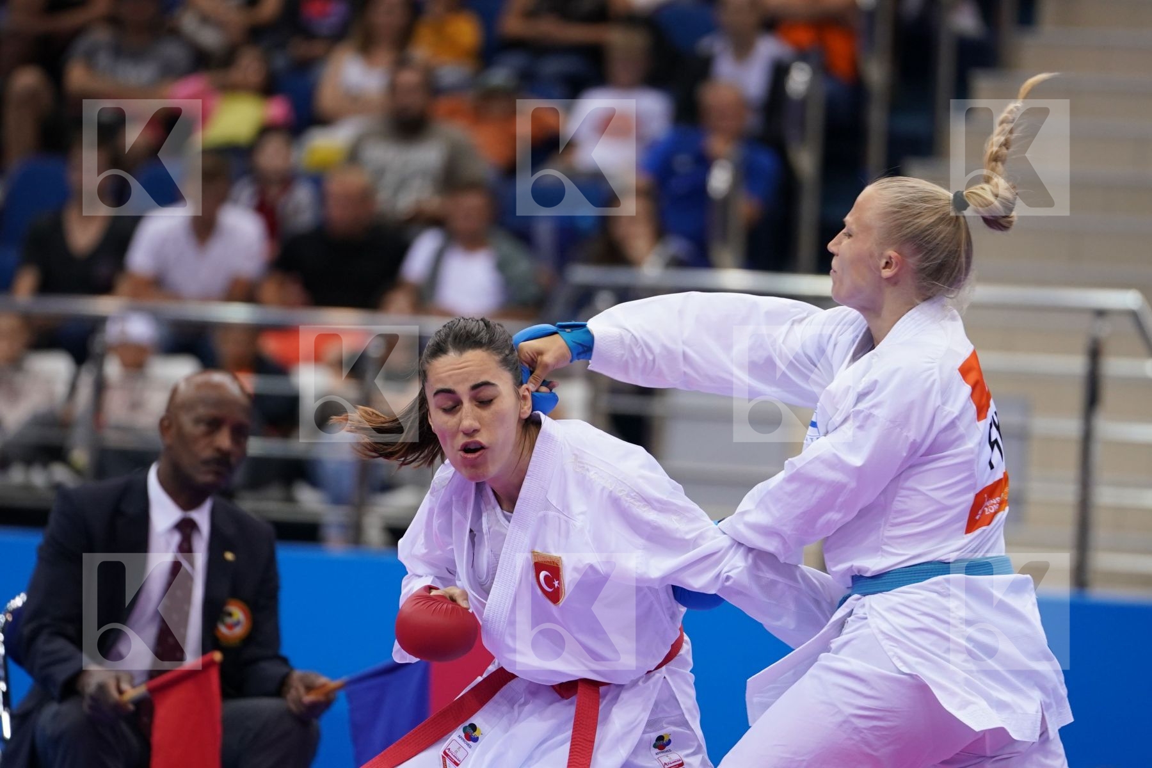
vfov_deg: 4.6
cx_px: 576
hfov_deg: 6.9
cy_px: 384
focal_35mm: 300
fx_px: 9599
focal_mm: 200
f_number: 2.8
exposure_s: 1/1000
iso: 1250
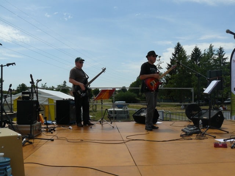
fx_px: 244
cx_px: 118
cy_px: 88
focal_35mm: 36
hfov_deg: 51.4
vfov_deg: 39.7
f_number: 7.1
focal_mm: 6
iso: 100
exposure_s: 1/400
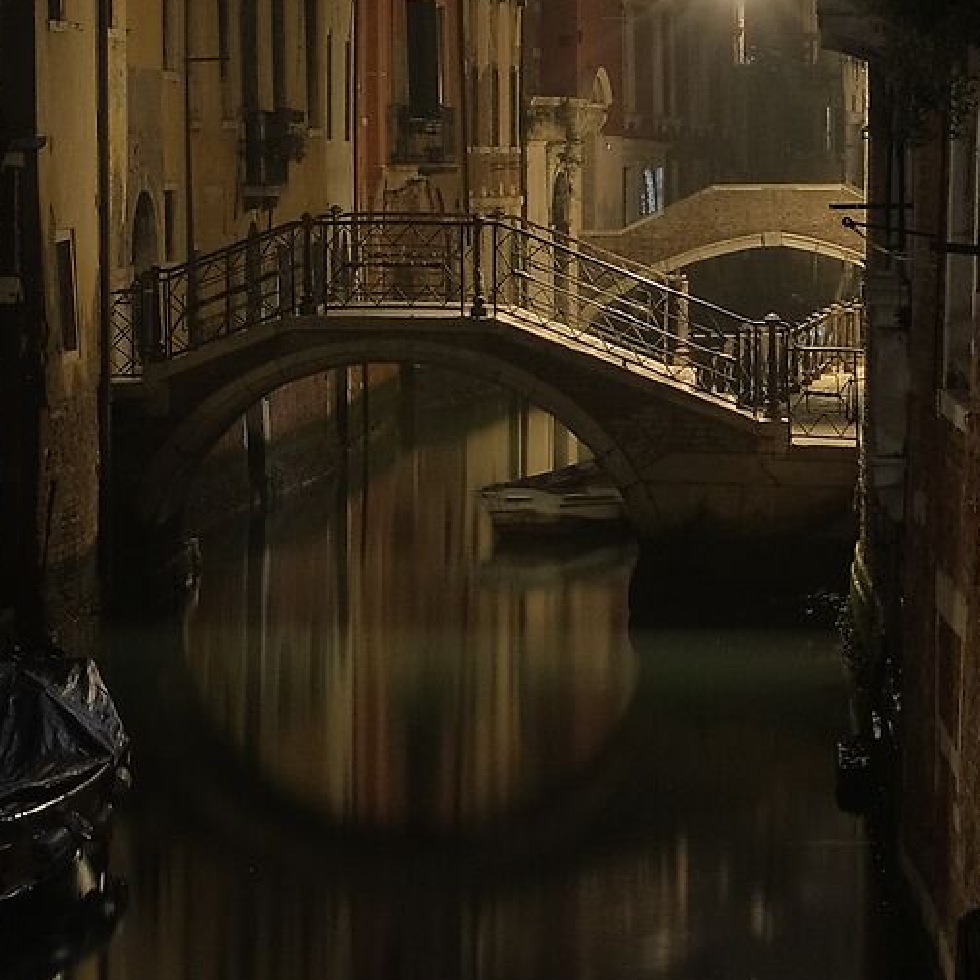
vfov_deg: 12.0
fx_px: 4516
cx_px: -107
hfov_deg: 12.2
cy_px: -292
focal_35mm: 141
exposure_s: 20
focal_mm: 23
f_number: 11
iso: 400
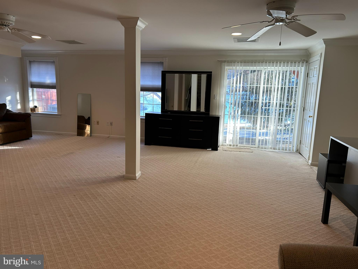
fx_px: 269
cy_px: 134
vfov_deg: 53.1
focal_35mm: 26
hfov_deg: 67.3
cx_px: 179
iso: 125
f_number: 1.5
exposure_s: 1/120
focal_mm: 5.7
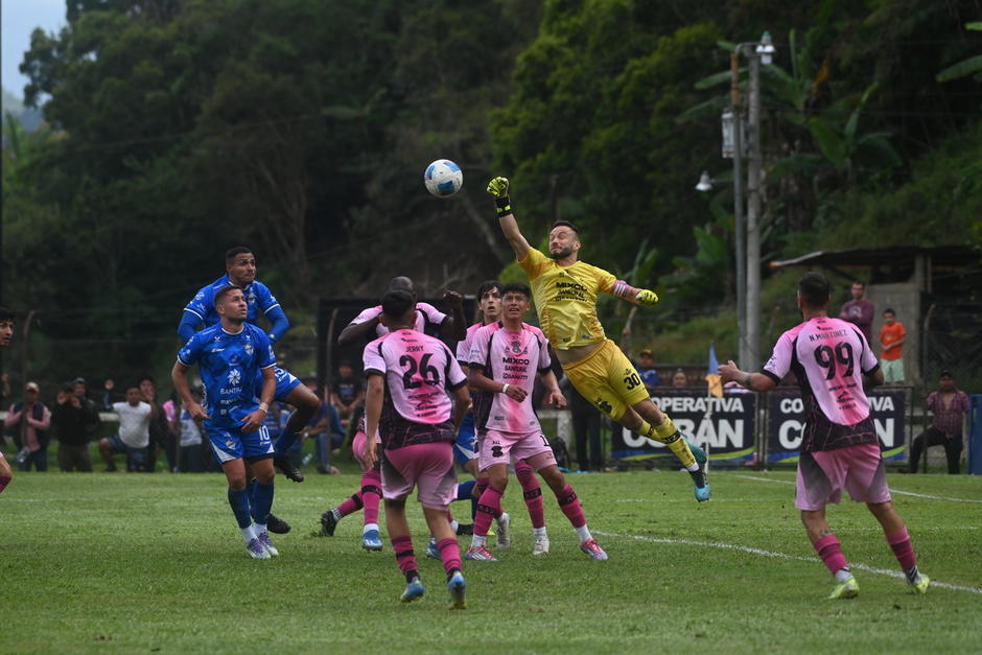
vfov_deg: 5.7
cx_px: 491
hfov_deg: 8.6
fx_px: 6547
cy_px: 328
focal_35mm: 240
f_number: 5.6
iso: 1000
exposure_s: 1/2000
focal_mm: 240
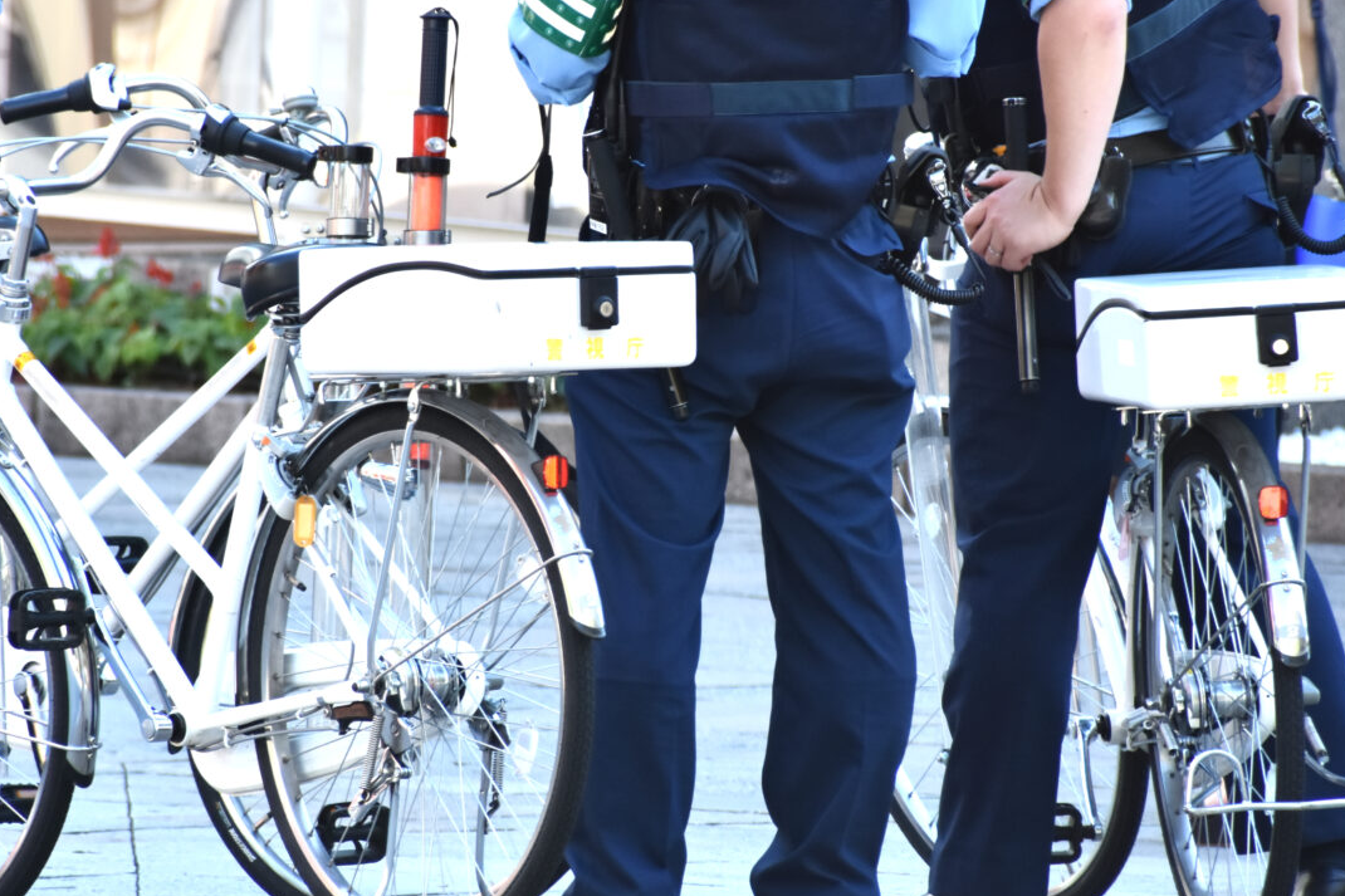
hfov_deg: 3.2
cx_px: 558
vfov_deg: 2.1
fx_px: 24130
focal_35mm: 646
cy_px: 380
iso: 360
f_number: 10
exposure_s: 1/100
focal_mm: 300
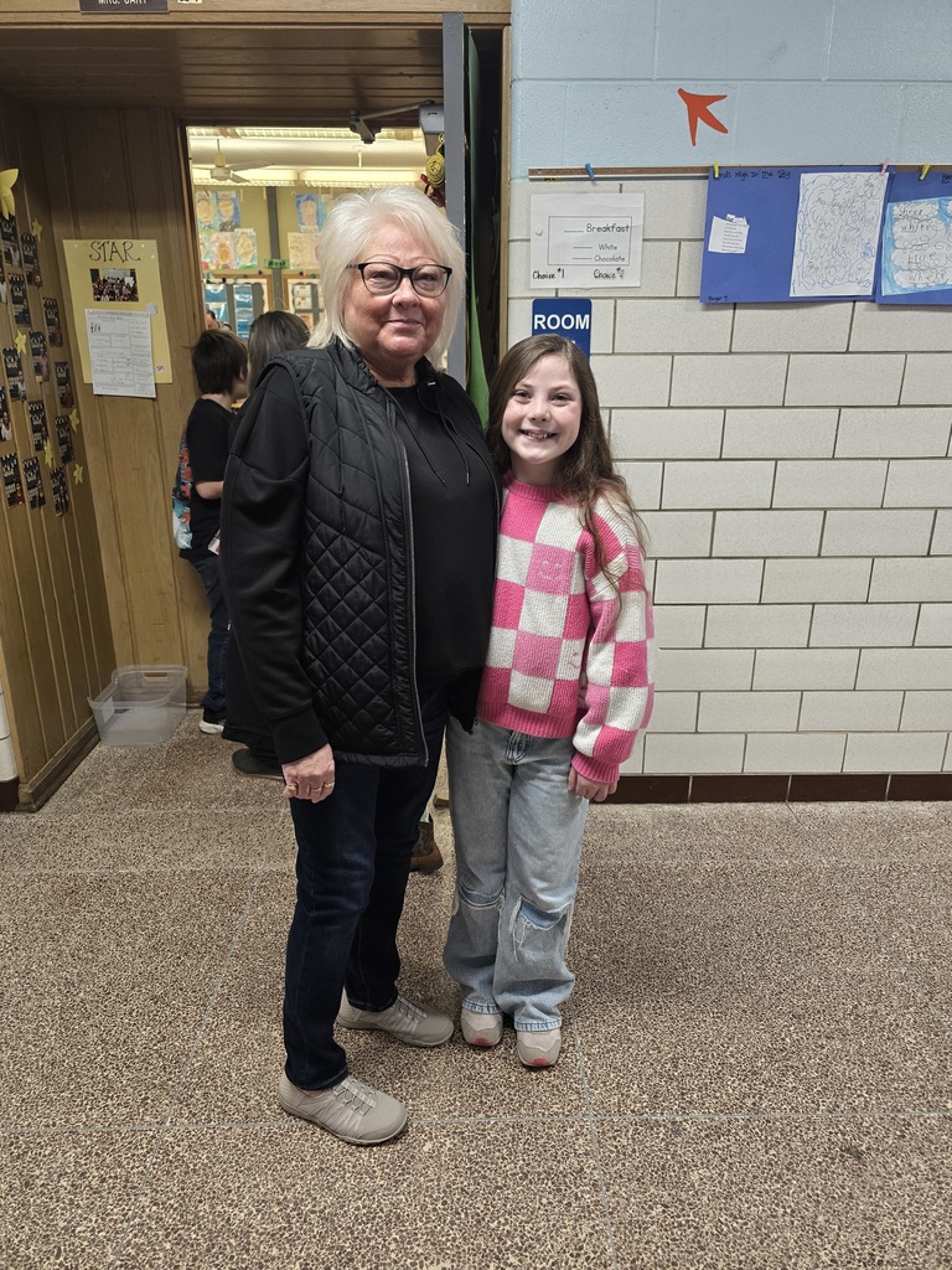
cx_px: 476
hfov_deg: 58.9
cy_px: 635
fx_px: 843
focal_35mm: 23
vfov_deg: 73.9
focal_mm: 6.3
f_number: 1.7
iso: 250
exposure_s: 1/120
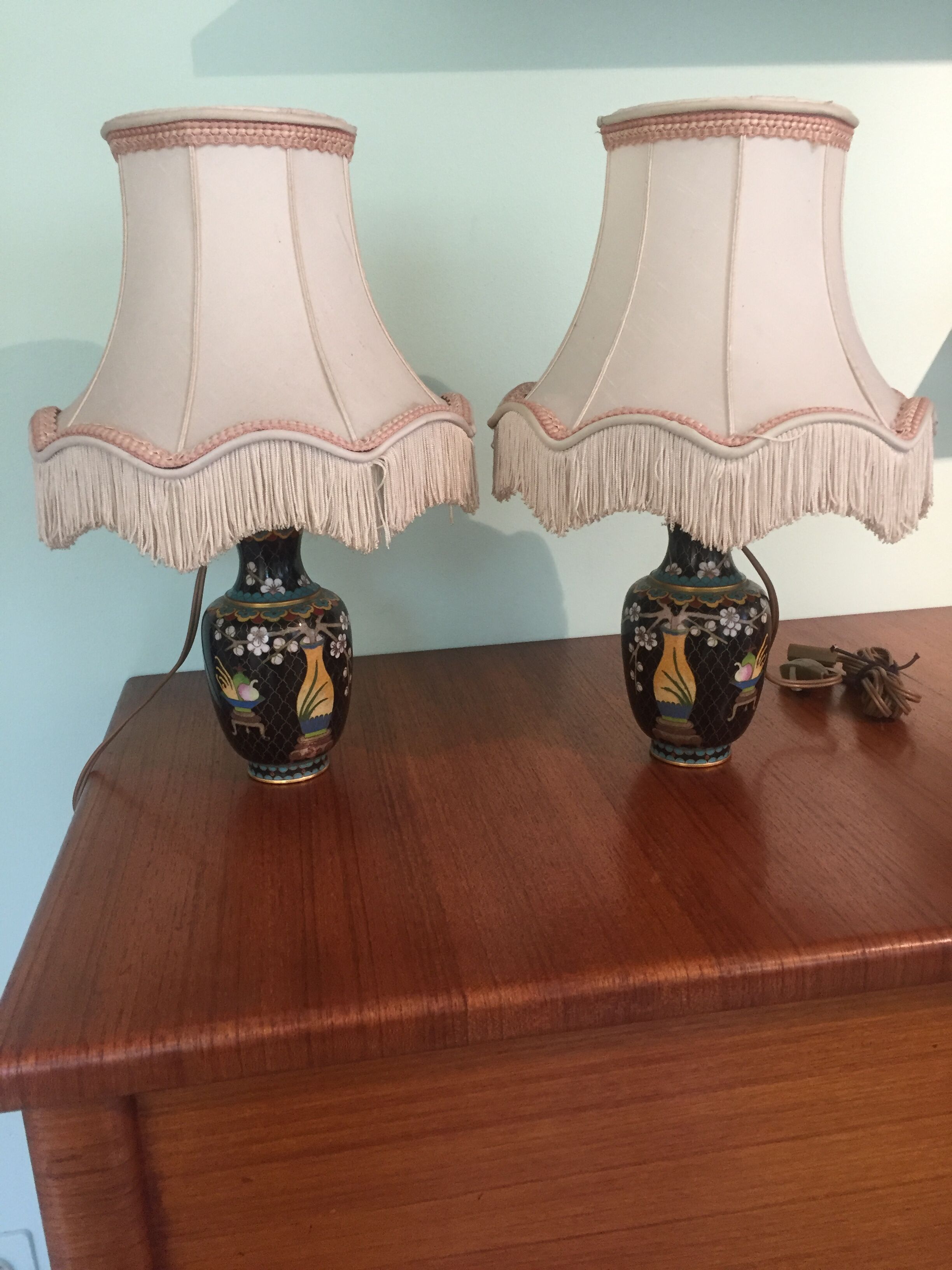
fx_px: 1063
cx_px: 476
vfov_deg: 61.7
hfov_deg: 48.2
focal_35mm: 29
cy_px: 635
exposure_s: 1/33
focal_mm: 4.15
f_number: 2.2
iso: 200
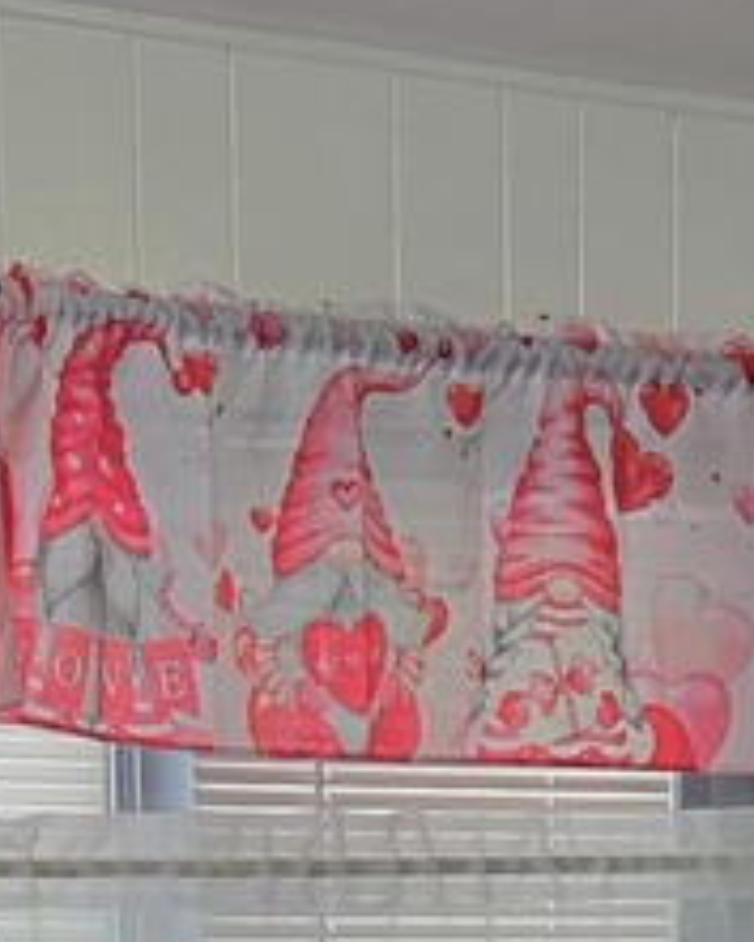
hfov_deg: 10.5
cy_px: 1628
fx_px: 4070
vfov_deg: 12.2
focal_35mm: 146
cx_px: 758
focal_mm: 5.4
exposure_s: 1/120
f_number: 1.8
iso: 320
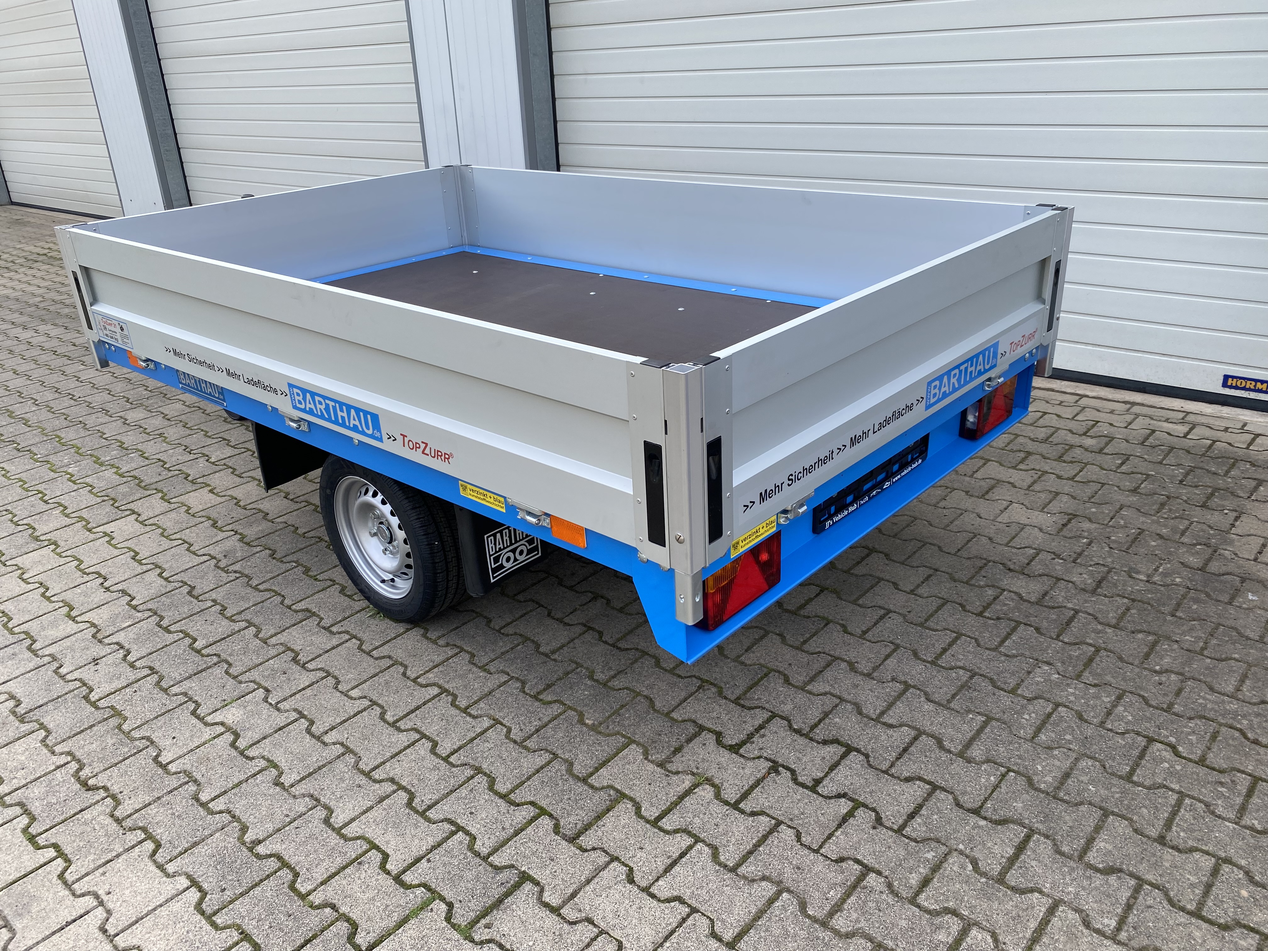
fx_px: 952
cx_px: 634
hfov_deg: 67.3
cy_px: 476
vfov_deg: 53.1
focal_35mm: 26
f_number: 1.8
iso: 32
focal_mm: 4.25
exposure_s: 1/644
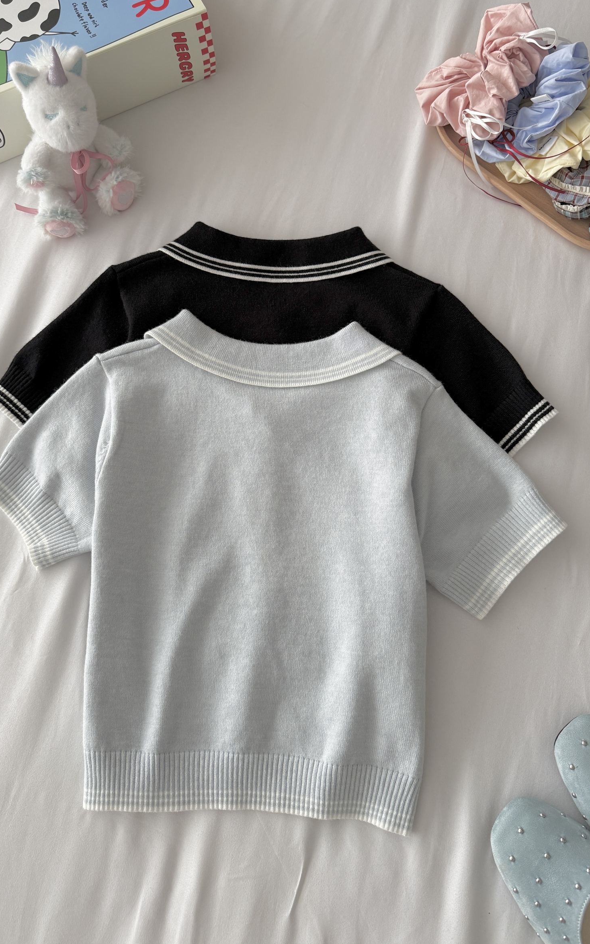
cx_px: 256
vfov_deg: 70.4
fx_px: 669
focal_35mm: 26
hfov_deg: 47.5
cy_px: 466
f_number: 1.78
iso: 200
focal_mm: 6.76
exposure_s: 1/121
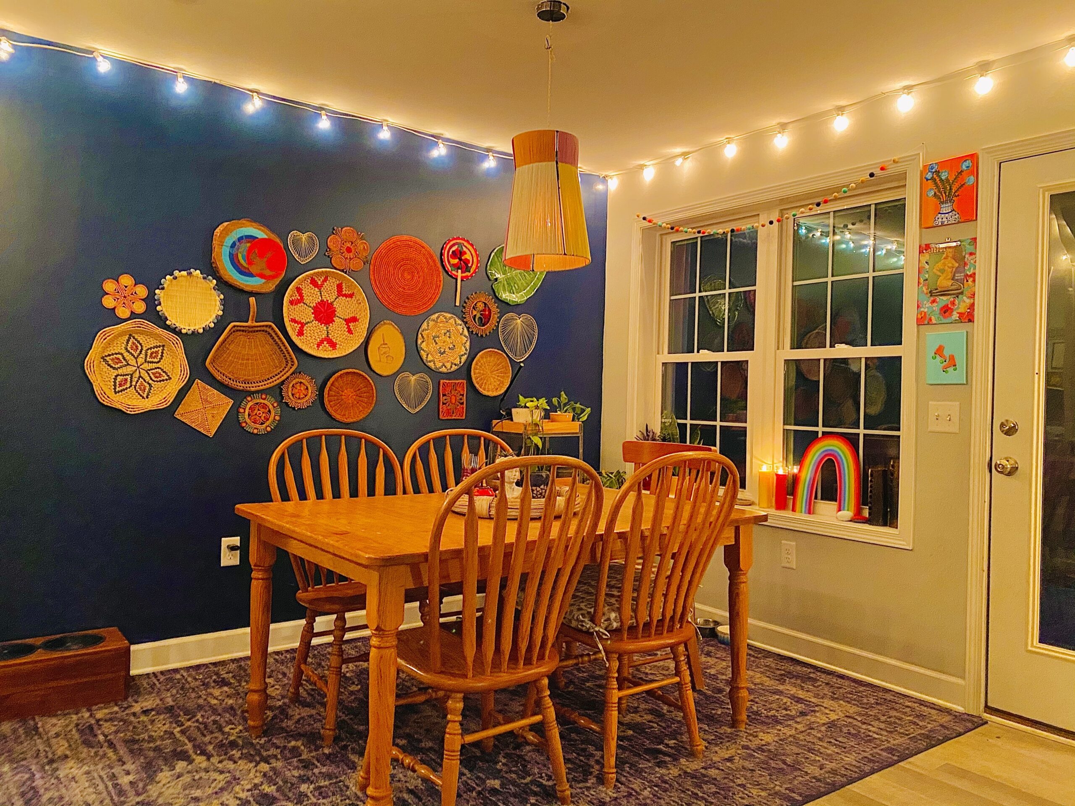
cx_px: 538
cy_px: 403
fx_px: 807
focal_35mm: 26
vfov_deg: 53.1
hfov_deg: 67.3
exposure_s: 1/30
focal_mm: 4.25
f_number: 1.8
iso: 800
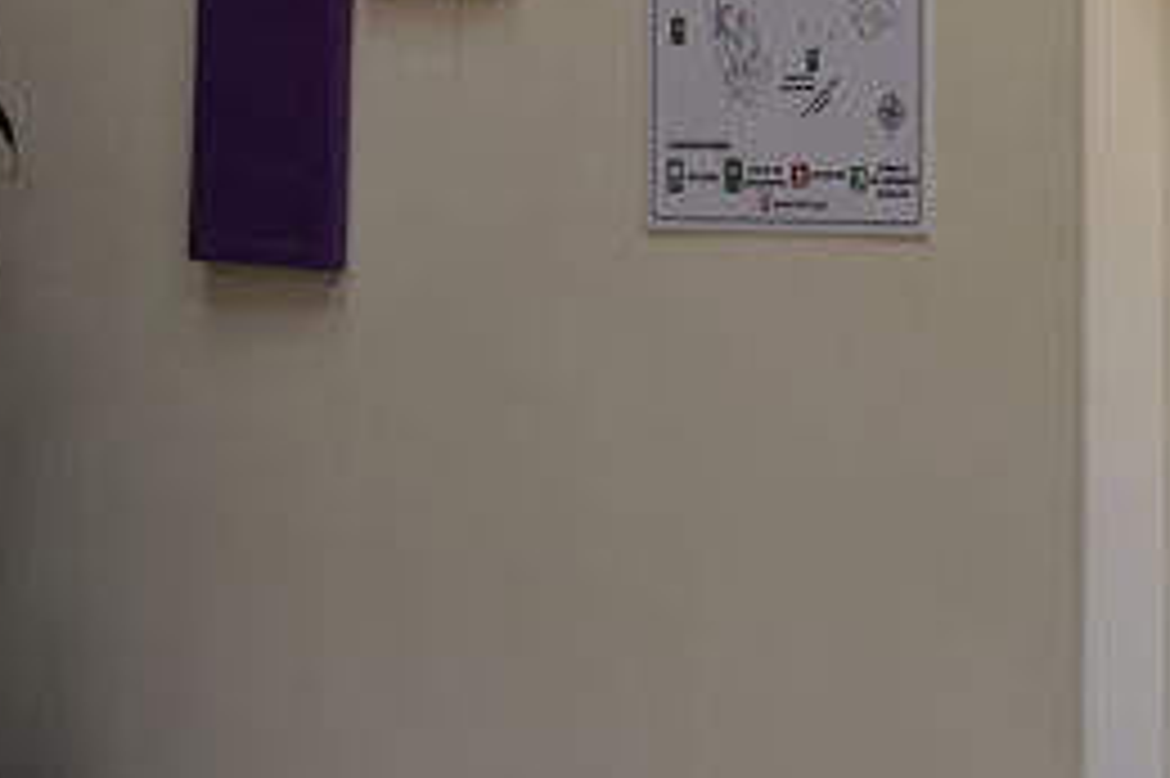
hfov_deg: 14.7
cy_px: -146
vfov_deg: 10.1
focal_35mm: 133
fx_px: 4317
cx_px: 1530
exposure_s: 1/160
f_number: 6.3
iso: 400
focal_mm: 23
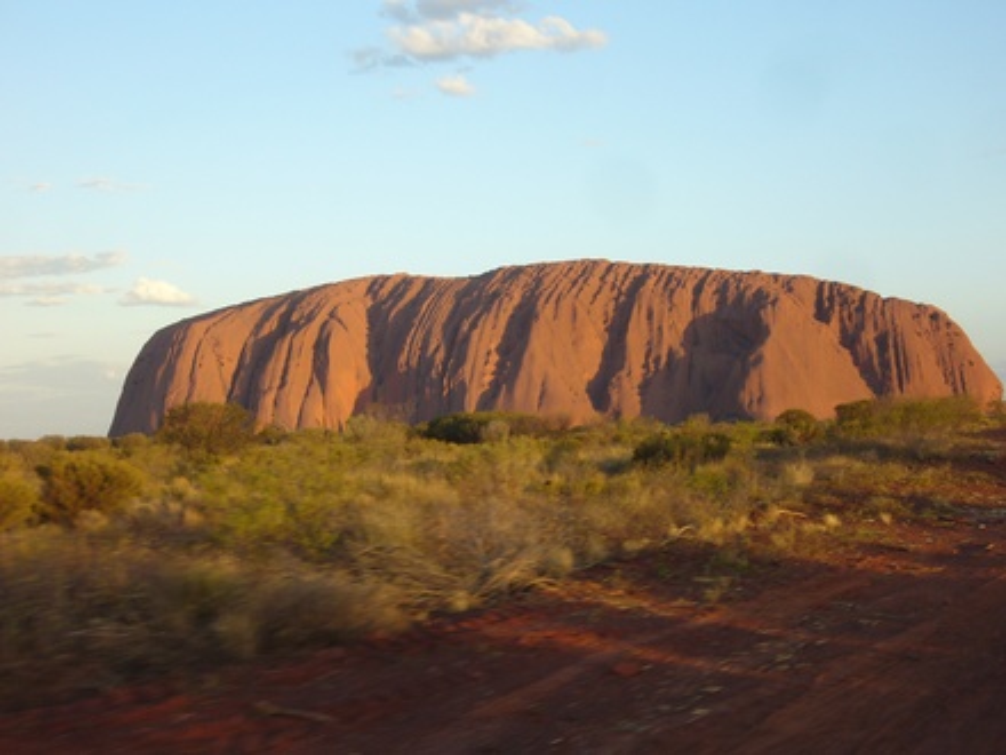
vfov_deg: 22.3
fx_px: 1918
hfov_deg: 29.4
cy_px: 378
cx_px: 503
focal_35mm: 66
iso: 80
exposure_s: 1/100
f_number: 3.9
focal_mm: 10.9
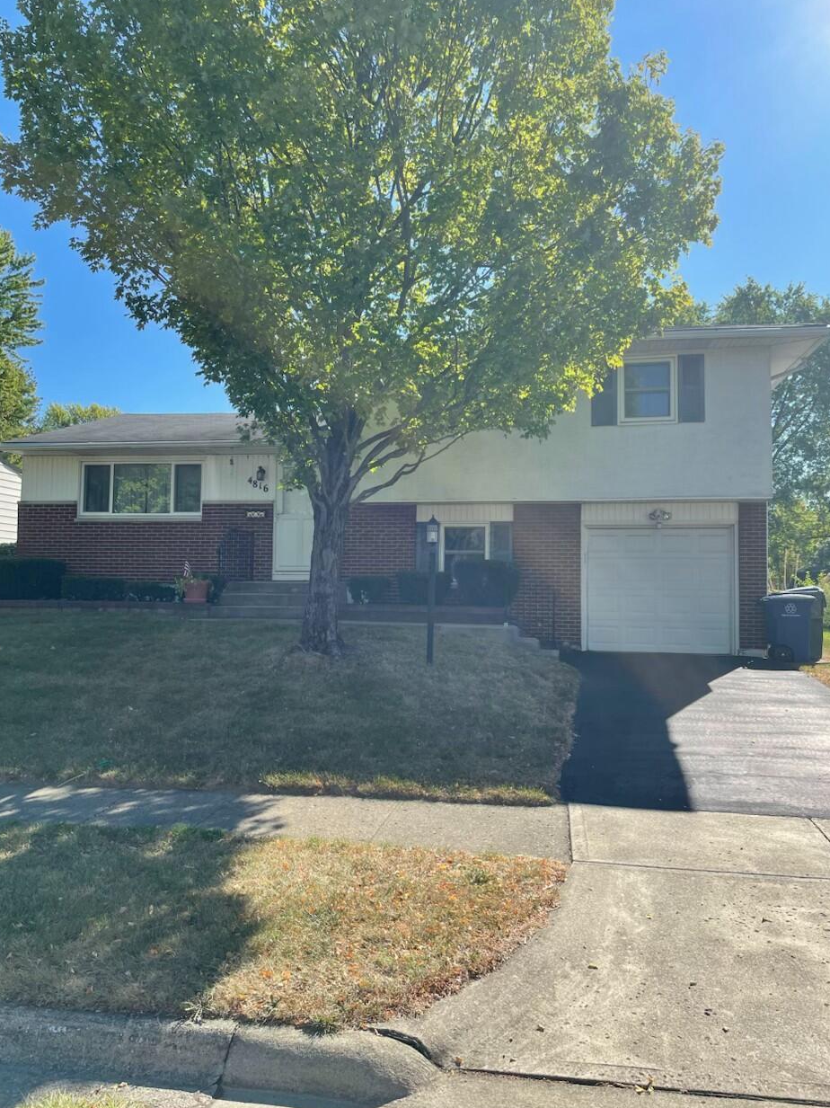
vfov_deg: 65.3
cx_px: 417
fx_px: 864
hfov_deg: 51.3
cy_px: 540
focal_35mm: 27
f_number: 1.6
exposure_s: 1/1795
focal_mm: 4.2
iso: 32
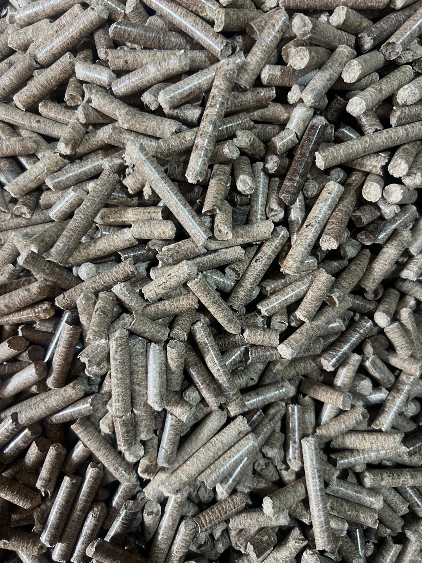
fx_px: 423
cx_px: 211
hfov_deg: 53.1
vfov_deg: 67.3
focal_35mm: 26
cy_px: 282
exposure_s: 1/60
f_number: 1.5
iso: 160
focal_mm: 5.7
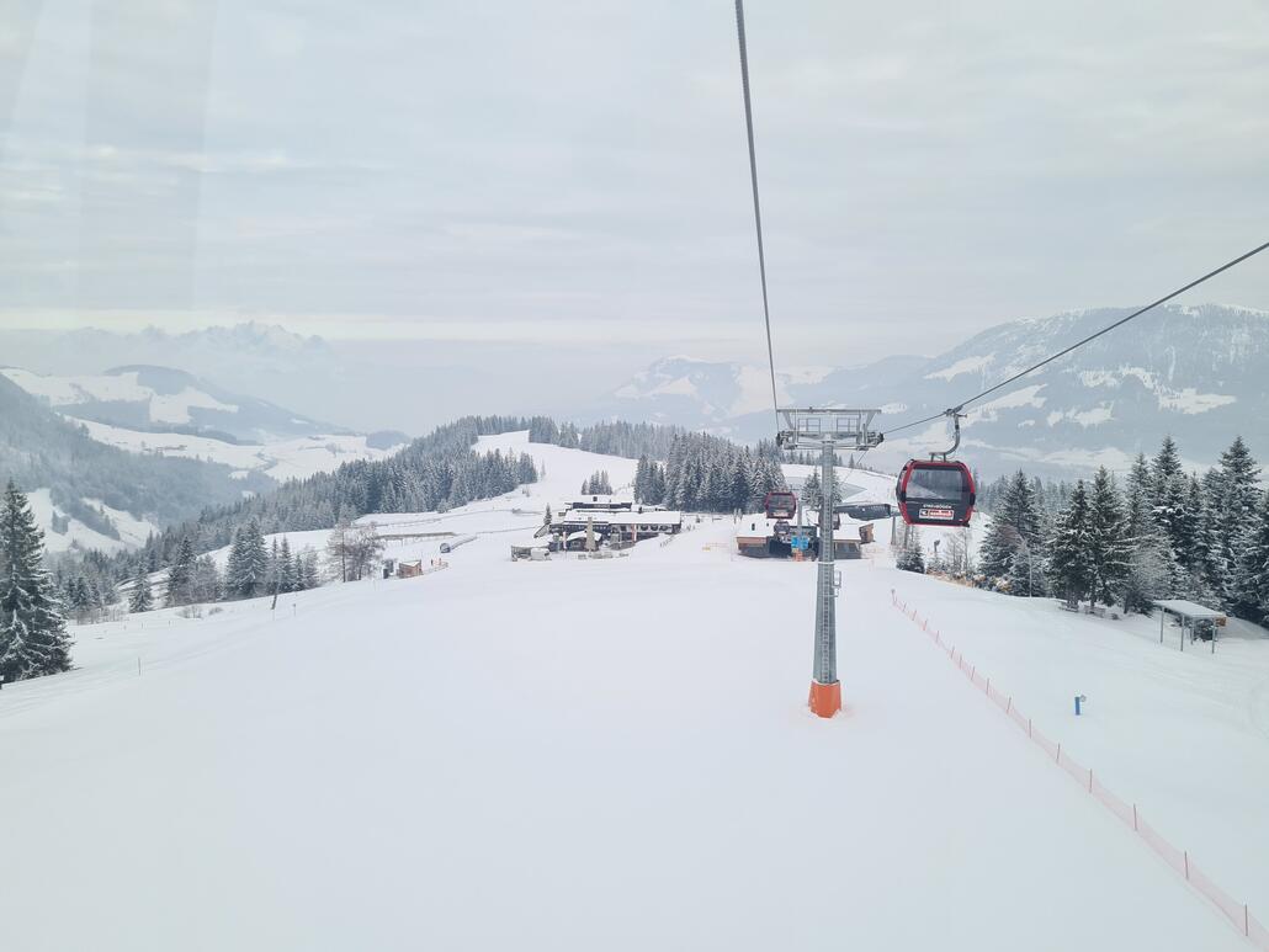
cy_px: 476
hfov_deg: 67.3
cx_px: 634
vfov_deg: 53.1
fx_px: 953
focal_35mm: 26
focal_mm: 5.4
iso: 50
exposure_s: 1/463
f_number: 1.8
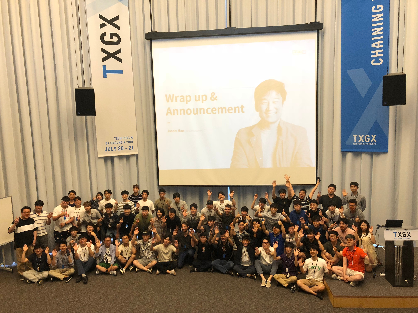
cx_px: 209
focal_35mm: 28
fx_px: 338
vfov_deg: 49.7
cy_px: 156
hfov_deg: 63.4
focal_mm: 4
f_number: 1.8
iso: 32
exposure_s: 1/30
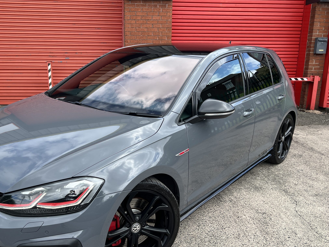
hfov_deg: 54.8
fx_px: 314
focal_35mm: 33
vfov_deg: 42.9
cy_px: 138
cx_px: 125
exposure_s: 1/1361
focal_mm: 5.7
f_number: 1.5
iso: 50
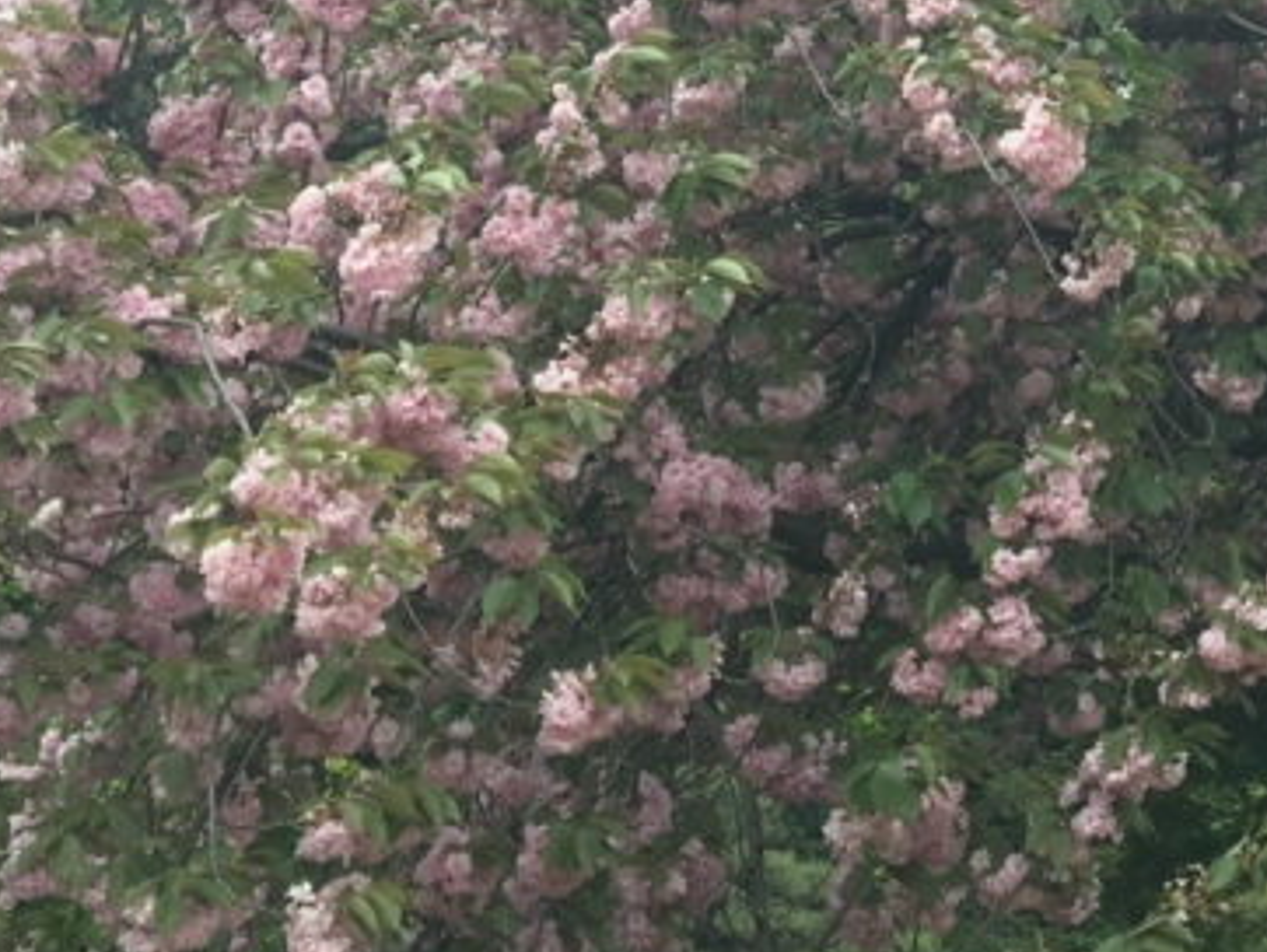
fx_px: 3003
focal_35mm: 82
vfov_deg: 17.2
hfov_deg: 22.5
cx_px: 1379
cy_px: -182
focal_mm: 4.15
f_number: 2.2
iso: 25
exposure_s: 1/120
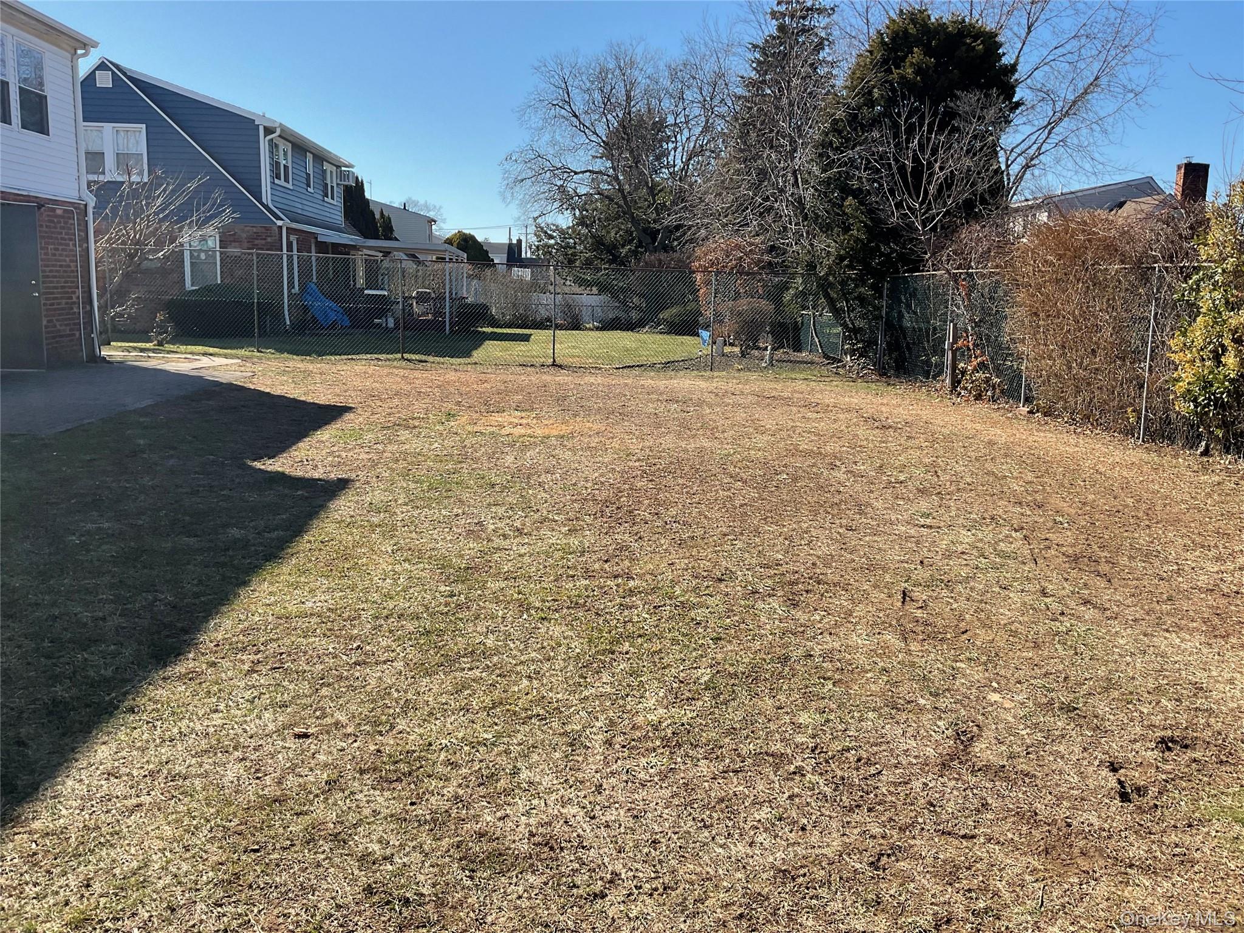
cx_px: 622
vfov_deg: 48.2
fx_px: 1042
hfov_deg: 61.7
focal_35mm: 29
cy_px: 466
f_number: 1.8
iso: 16
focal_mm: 3
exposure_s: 1/1076
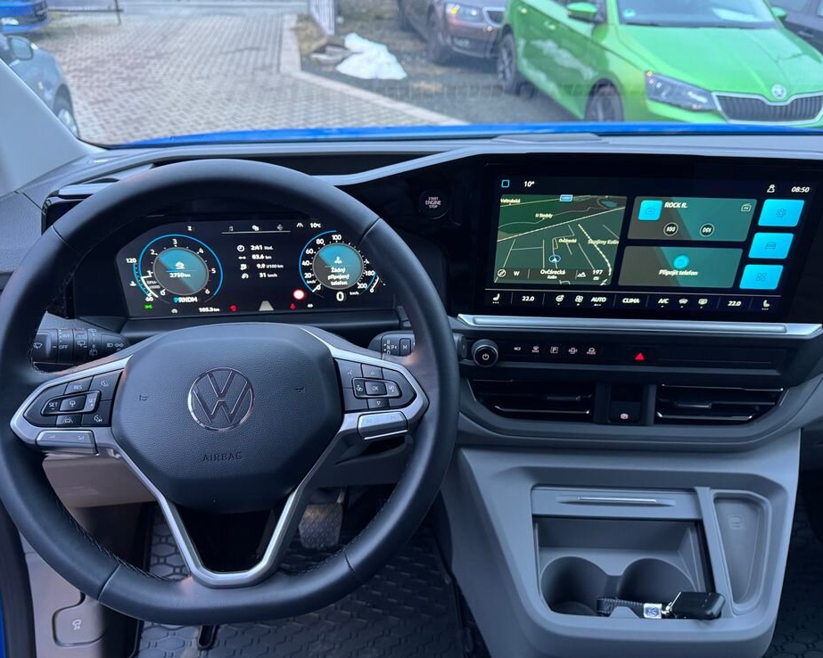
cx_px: 412
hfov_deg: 66.0
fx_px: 633
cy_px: 329
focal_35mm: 26
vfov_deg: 54.9
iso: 640
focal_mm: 6.76
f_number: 1.78
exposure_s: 1/50
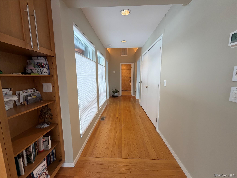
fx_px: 96
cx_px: 118
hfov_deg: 102.1
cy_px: 89
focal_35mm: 14
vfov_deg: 85.7
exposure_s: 1/120
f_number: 2.2
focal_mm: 2.22
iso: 160
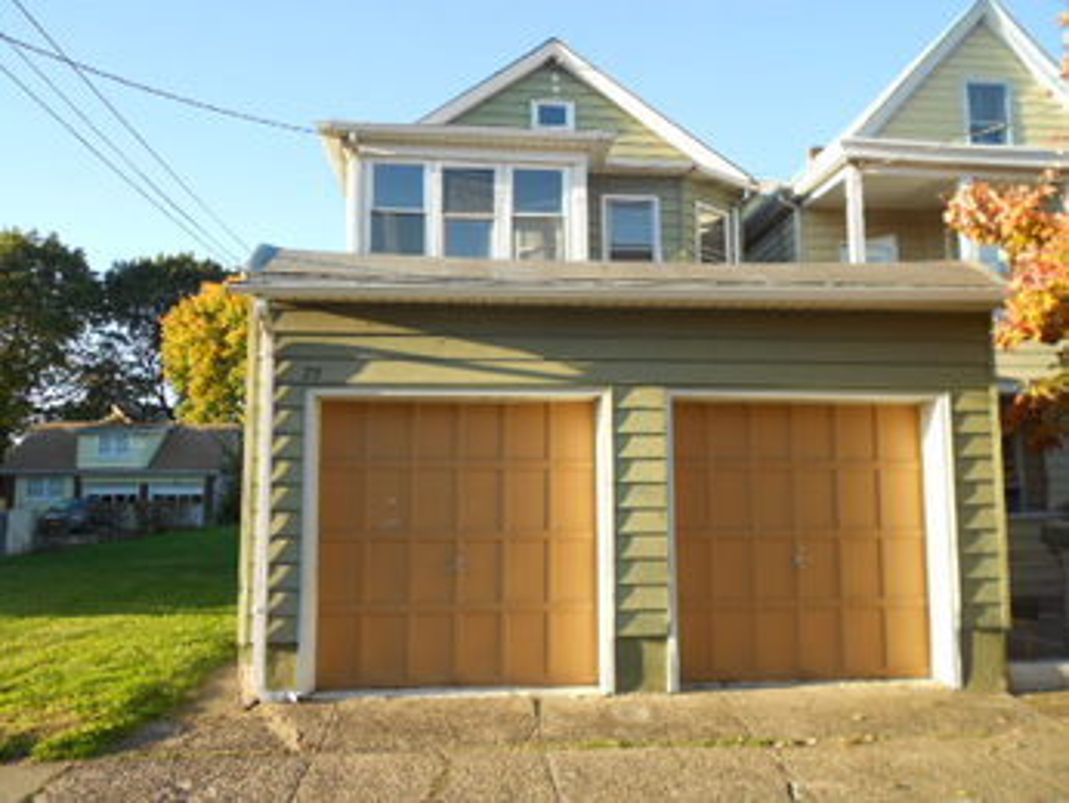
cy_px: 402
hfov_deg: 67.3
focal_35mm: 26
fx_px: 803
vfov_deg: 53.1
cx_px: 534
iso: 80
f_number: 3.2
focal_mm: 4.6
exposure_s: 1/160
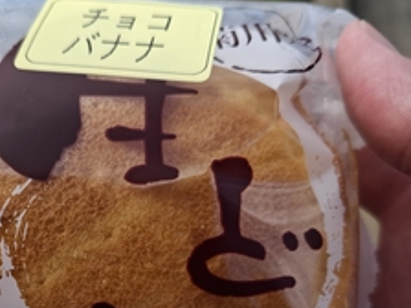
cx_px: 134
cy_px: 266
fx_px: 487
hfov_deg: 45.0
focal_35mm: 41
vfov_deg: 33.6
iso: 50
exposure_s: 1/507
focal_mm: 5.54
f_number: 1.8
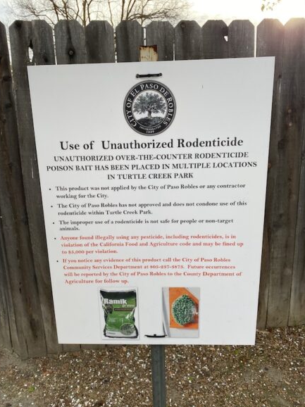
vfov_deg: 65.3
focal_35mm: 27
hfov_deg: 51.3
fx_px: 317
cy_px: 211
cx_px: 148
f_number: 1.8
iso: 32
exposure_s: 1/458
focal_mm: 4.25
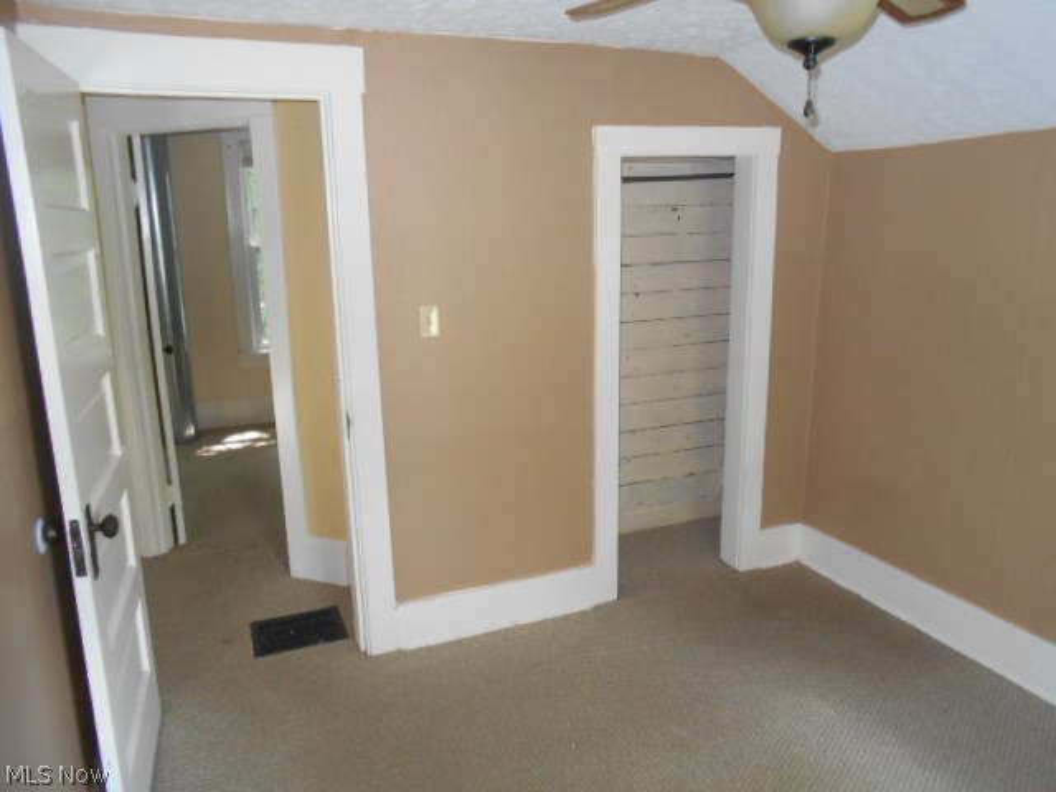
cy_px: 396
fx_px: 793
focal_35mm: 26
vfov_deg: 53.1
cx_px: 528
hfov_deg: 67.3
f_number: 3.2
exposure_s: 1/25
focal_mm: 4.6
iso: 280
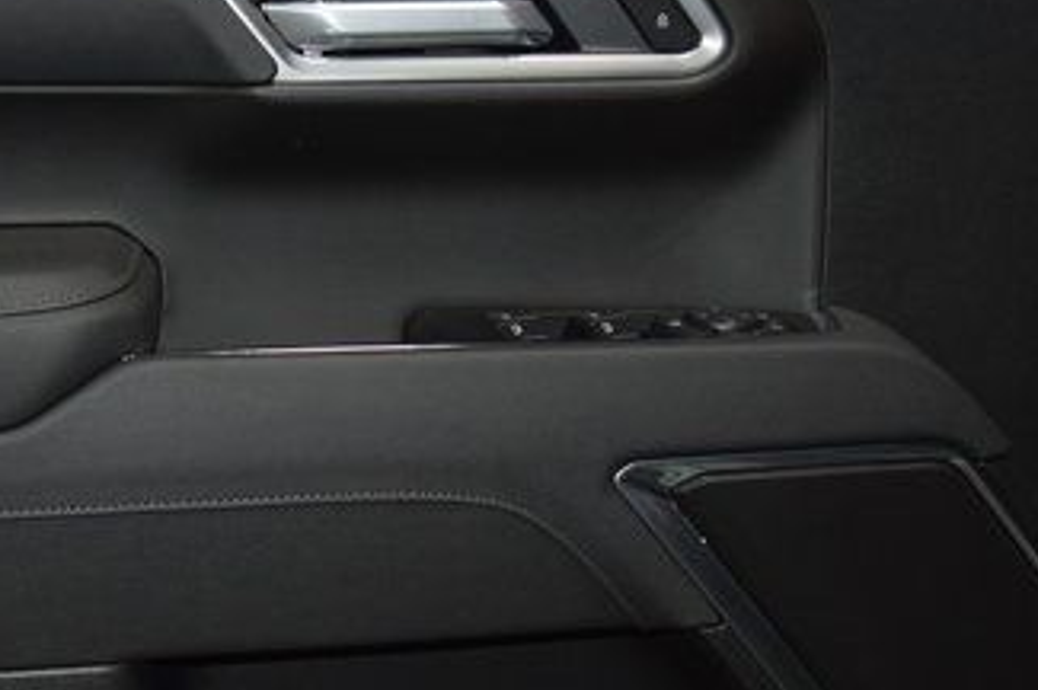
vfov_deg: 19.1
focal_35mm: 71
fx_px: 2045
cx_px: 323
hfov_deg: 28.2
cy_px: 481
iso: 1100
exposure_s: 1/125
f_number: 3.8
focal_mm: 24
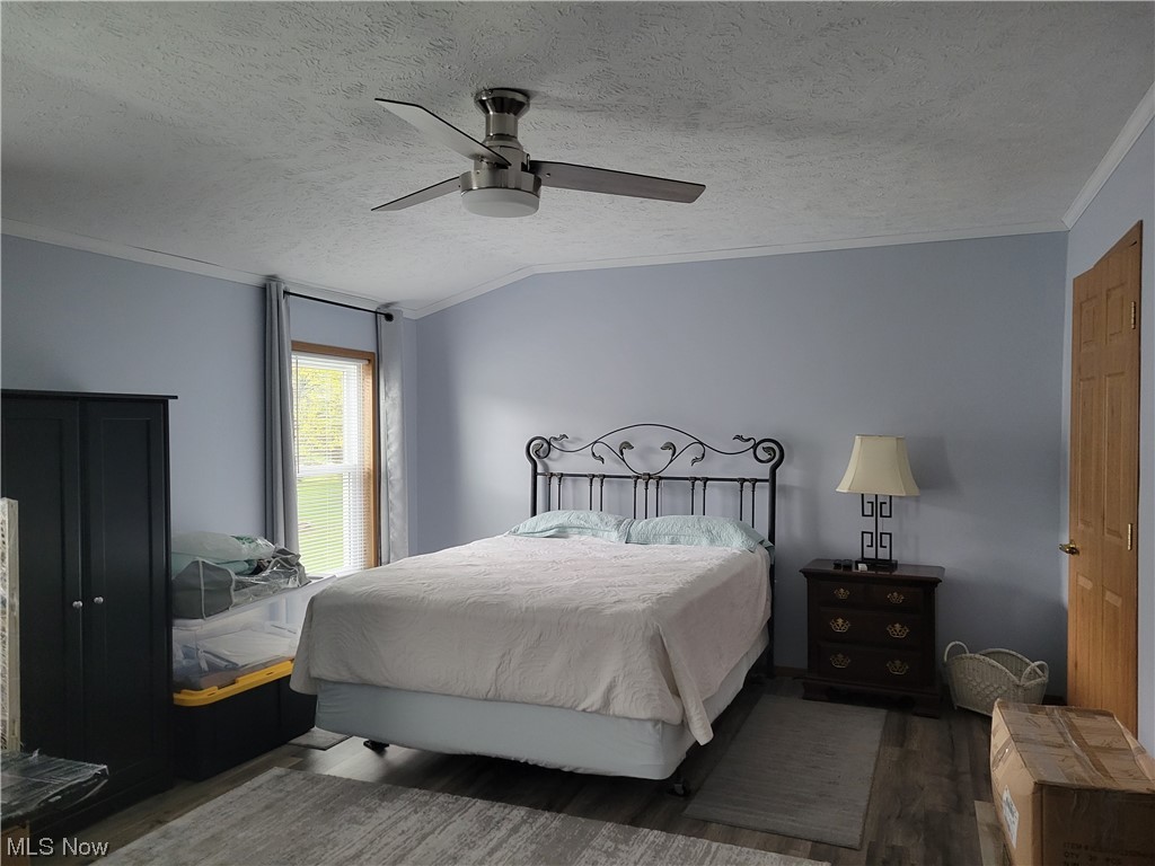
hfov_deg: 67.3
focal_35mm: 26
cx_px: 578
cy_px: 433
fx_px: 868
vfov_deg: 53.1
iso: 320
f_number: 1.8
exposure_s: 1/120
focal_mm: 5.4
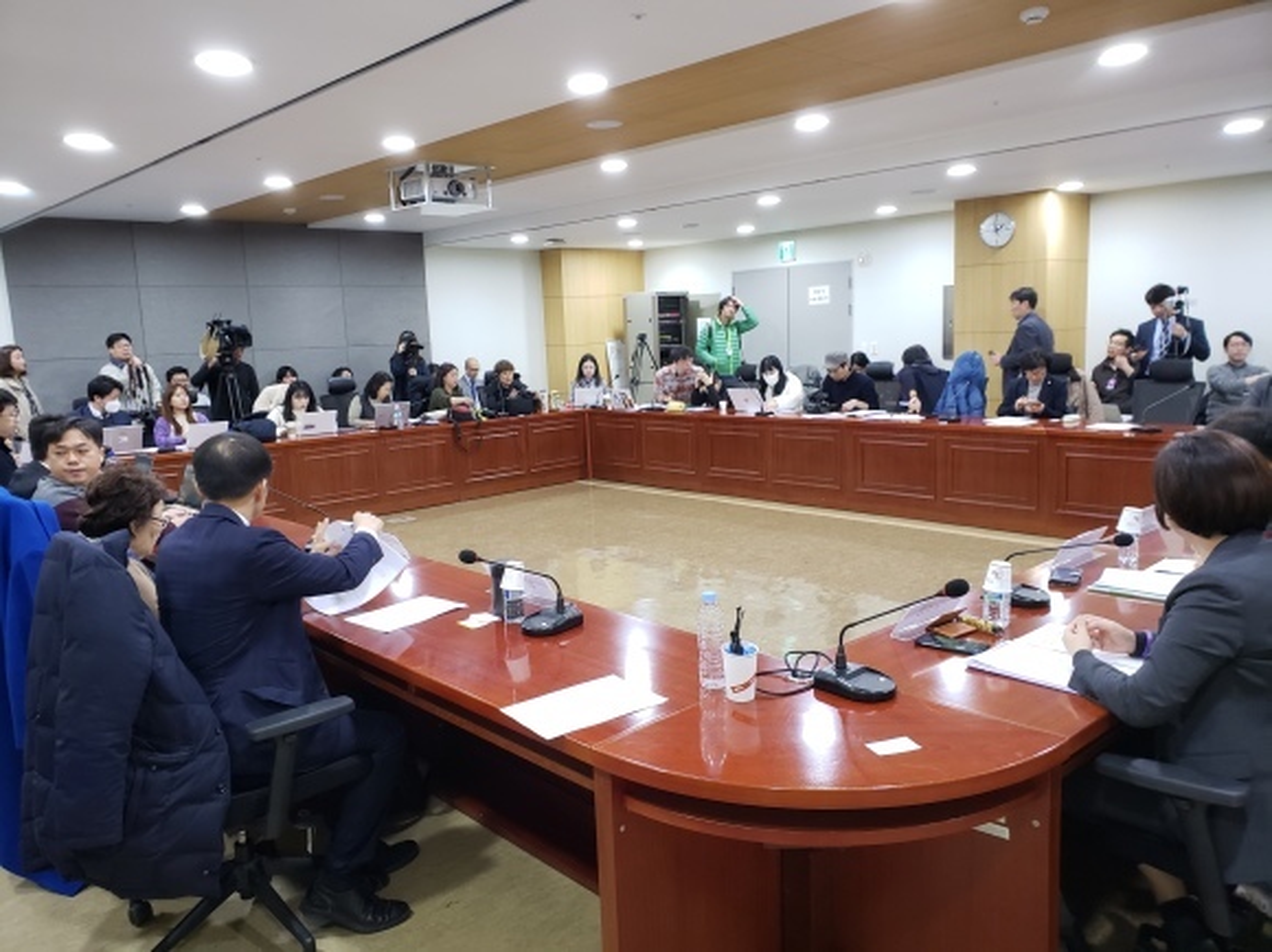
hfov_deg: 67.3
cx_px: 636
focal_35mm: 26
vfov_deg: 53.0
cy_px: 476
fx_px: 955
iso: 250
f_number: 2.4
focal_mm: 4.3
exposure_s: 1/40
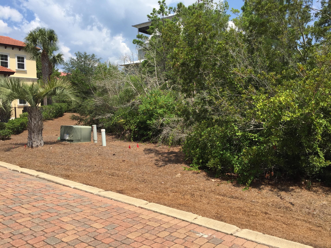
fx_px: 277
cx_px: 166
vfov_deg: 48.2
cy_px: 124
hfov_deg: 61.7
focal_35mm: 29
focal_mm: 4.15
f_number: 2.2
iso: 32
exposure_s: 1/2083
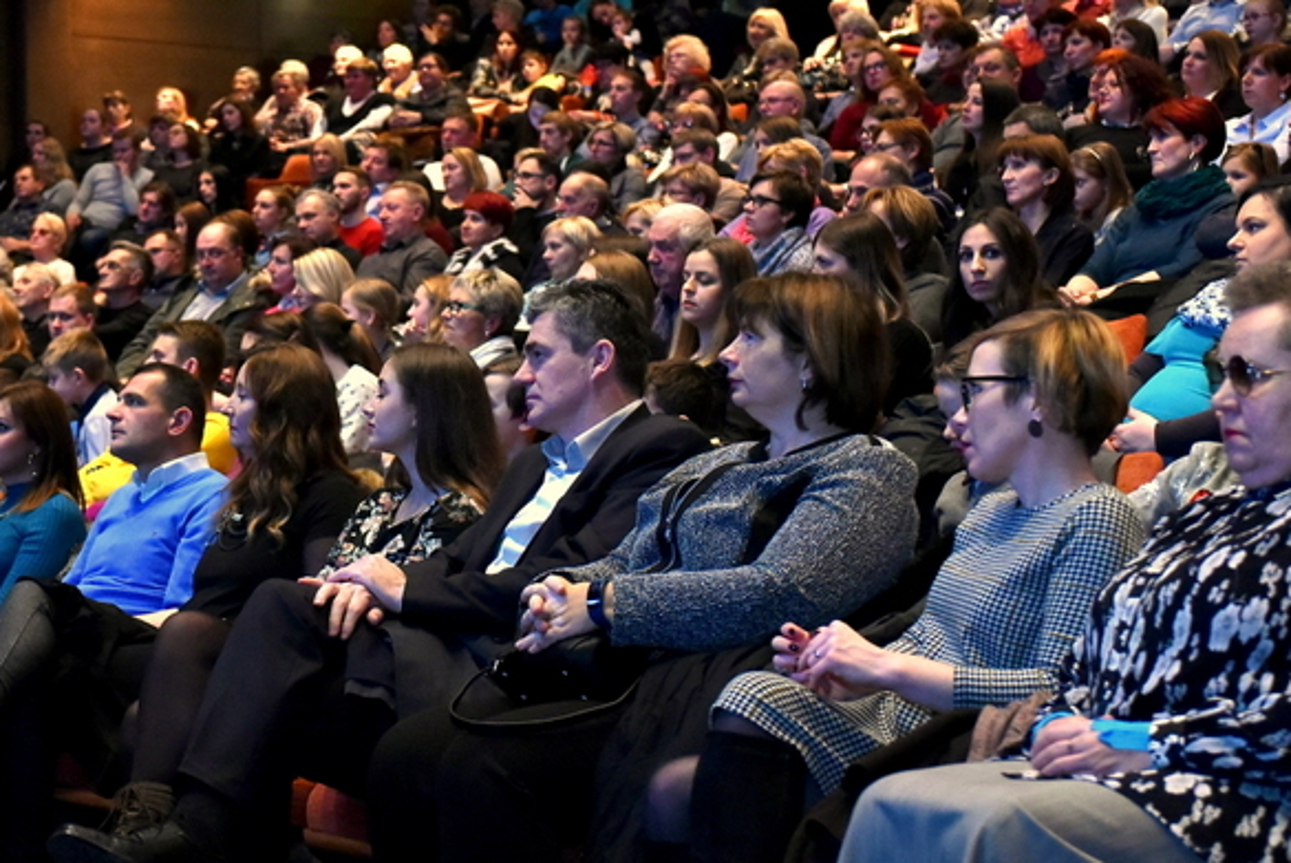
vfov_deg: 16.3
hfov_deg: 23.8
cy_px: 450
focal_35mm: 84
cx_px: 274
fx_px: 3014
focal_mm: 48
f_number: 4
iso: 3200
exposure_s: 1/60
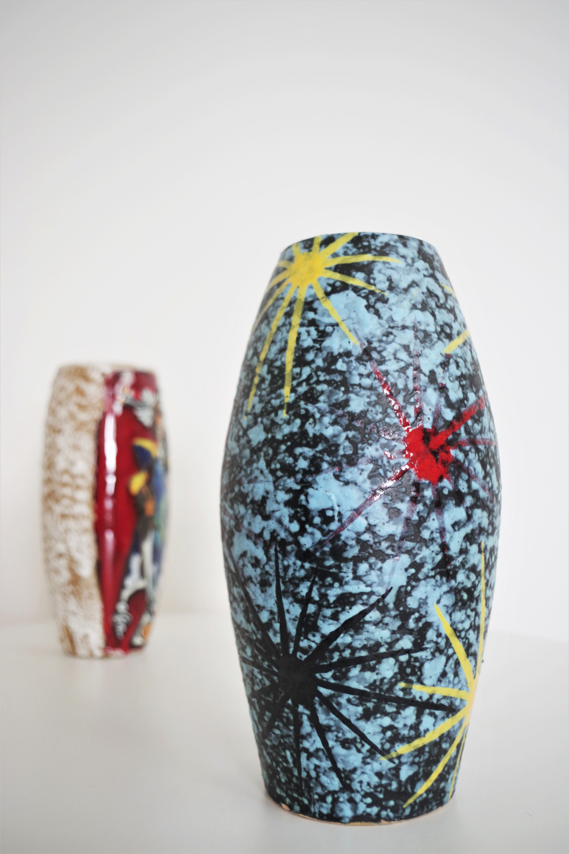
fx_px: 806
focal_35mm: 34
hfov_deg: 38.9
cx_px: 284
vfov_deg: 55.8
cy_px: 427
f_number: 4
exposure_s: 1/60
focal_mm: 23.13
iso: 200
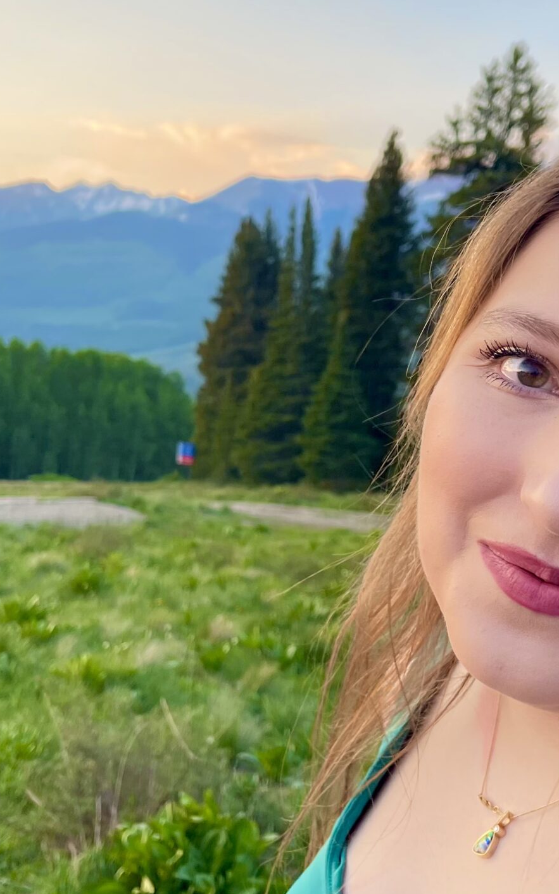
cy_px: 425
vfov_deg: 41.8
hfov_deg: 26.9
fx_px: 1170
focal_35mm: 48
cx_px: 294
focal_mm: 5.1
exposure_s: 1/168
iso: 32
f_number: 1.6
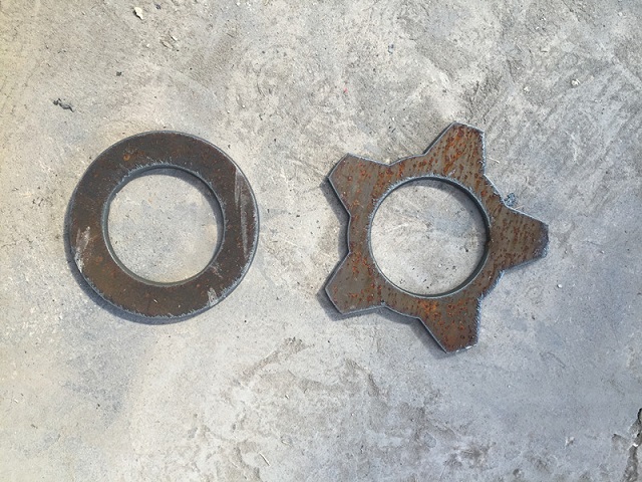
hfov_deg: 61.7
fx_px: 538
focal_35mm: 29
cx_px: 321
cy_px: 241
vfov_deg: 48.2
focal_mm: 4.15
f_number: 2.2
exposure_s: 1/120
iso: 50
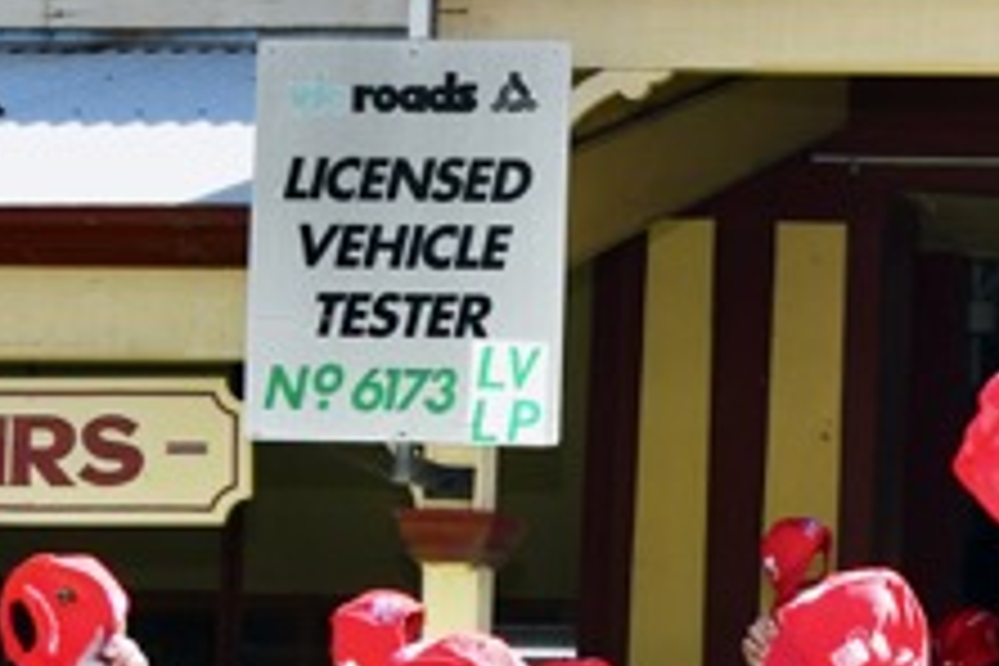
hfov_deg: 12.3
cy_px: 896
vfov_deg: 8.3
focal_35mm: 162
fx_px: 4495
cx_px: 1328
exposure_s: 1/250
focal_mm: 24
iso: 72
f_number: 5.6
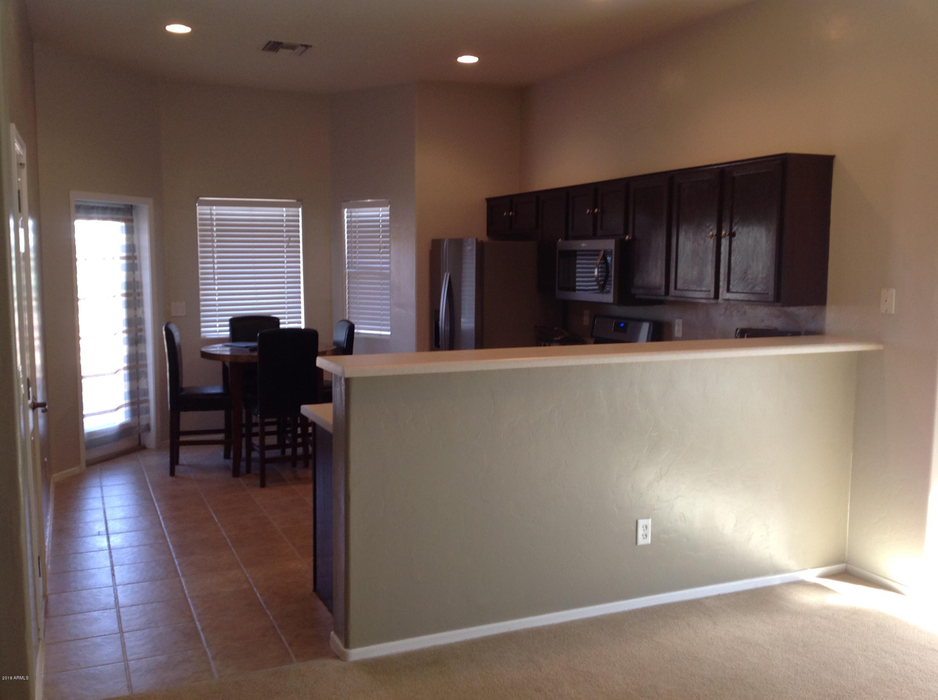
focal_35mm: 35
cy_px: 350
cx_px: 469
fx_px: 947
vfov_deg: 40.6
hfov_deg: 52.7
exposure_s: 1/30
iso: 50
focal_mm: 4.28
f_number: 2.4
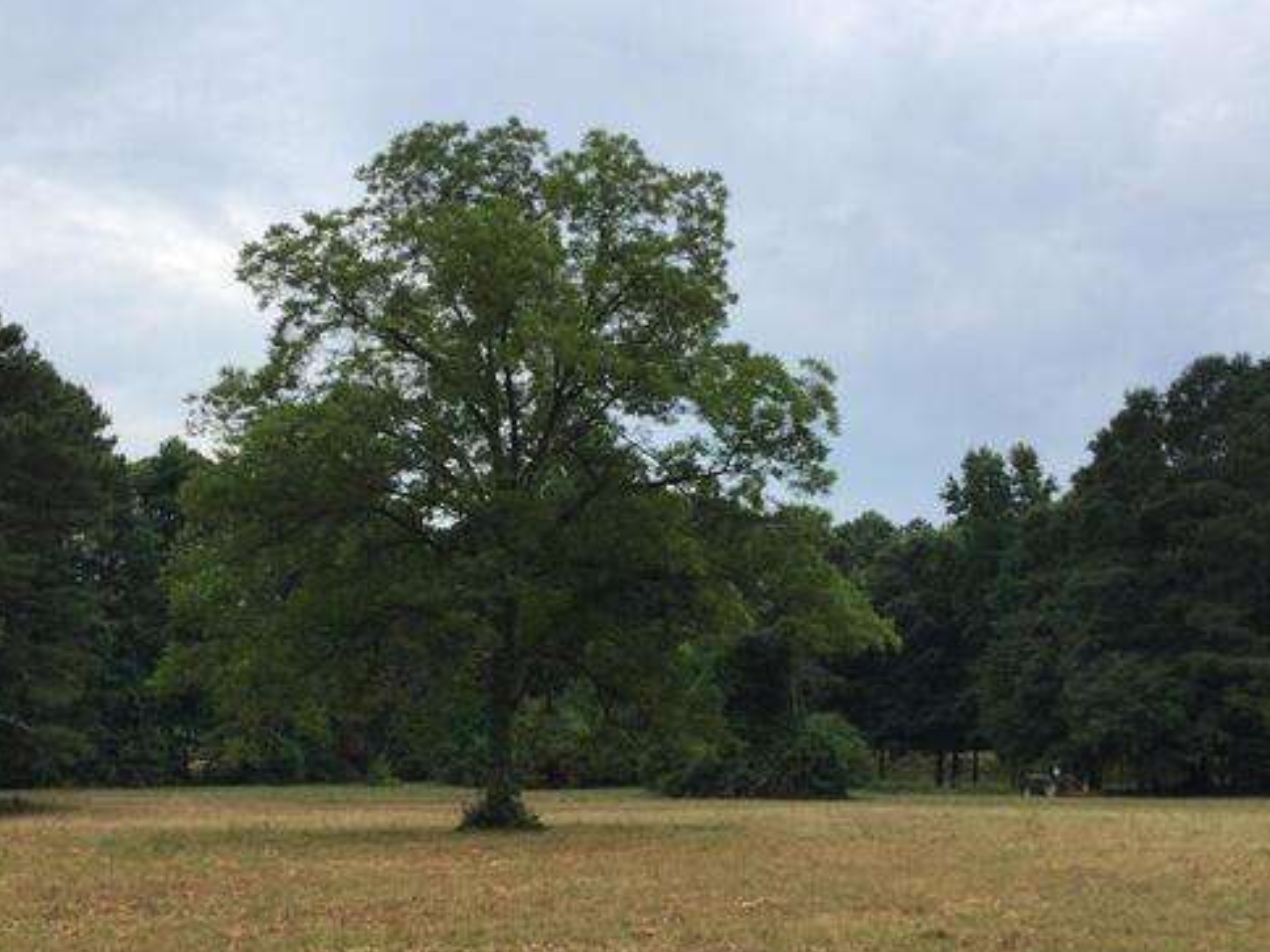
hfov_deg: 45.5
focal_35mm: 41
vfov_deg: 35.1
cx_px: 493
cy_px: 519
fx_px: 1504
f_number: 2.4
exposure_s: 1/473
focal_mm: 3.3
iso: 25
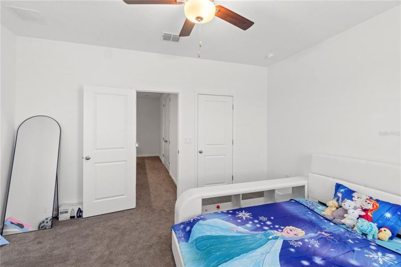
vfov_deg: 77.2
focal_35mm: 15
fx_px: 167
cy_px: 134
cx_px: 200
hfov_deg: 100.4
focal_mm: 10
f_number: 7.1
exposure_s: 1/6
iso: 100
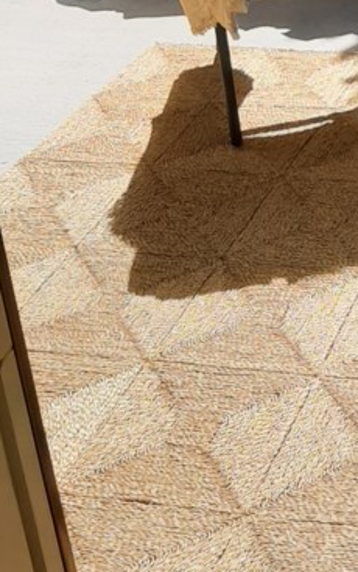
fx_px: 1262
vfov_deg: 23.5
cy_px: -97
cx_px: 623
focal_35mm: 81
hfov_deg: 14.4
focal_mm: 3.93
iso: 40
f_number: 1.7
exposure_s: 1/984
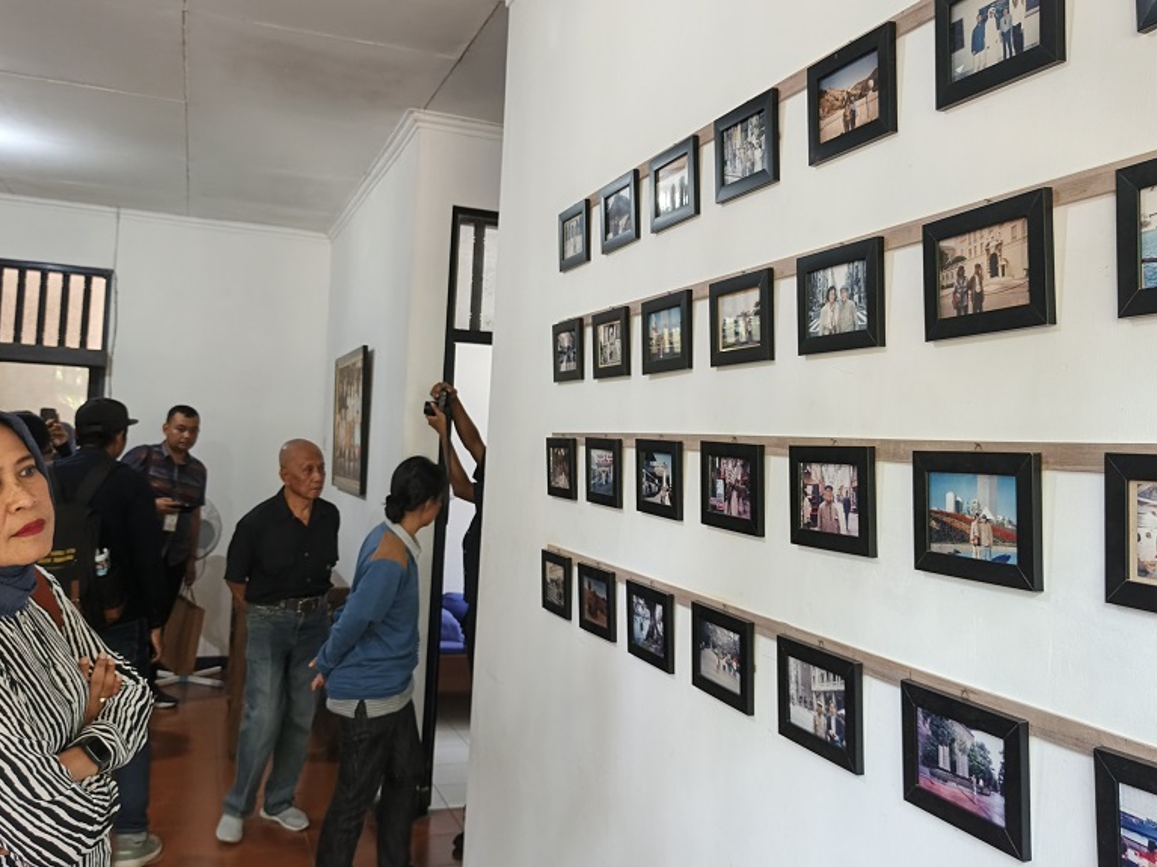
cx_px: 594
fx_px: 1003
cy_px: 421
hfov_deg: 60.0
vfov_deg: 46.8
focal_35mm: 30
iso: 500
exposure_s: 1/50
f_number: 1.8
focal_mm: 5.56
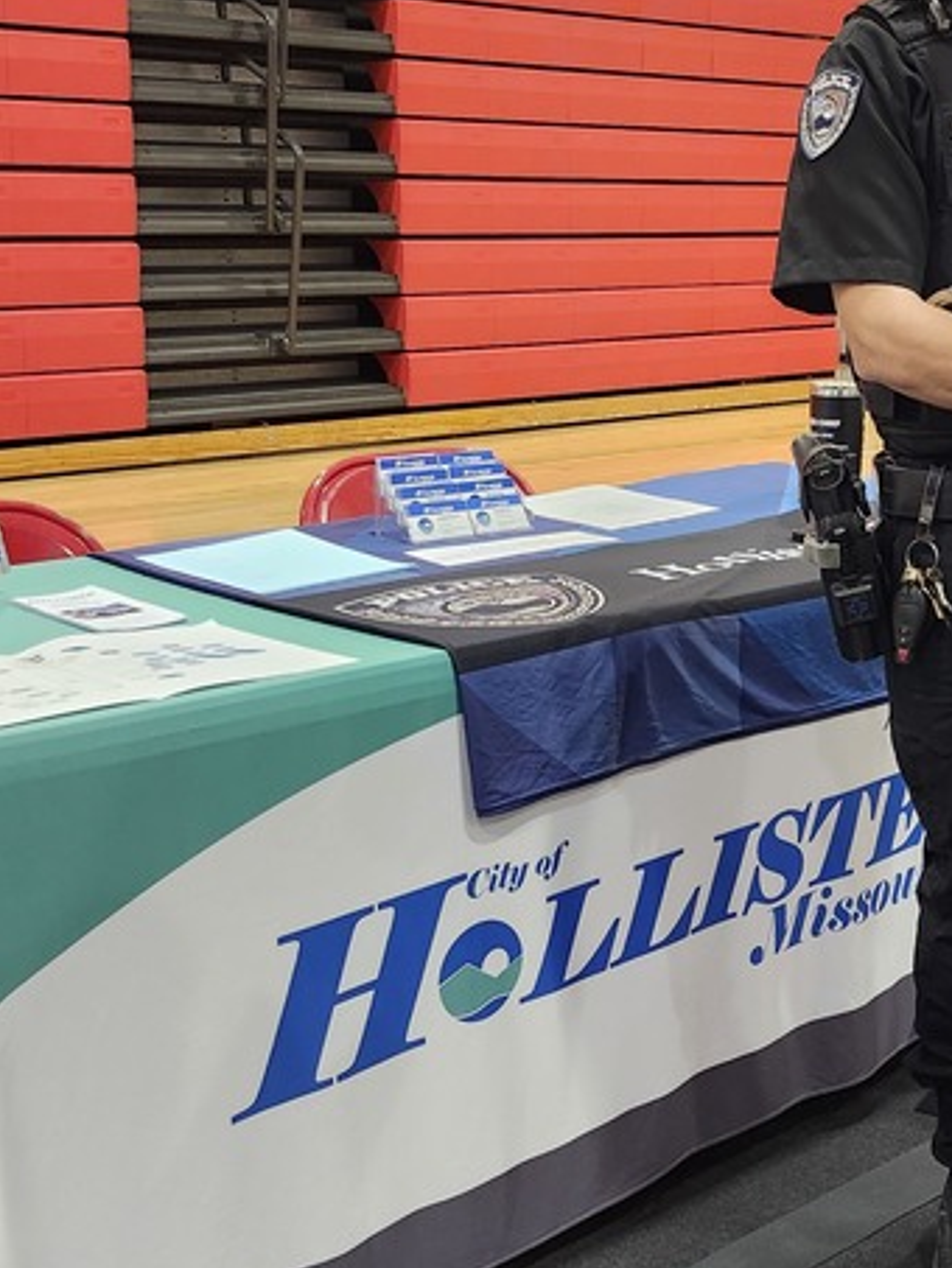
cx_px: 983
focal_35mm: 52
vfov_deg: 36.6
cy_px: 487
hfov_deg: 26.4
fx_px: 1906
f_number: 1.8
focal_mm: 5.54
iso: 640
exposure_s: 1/120
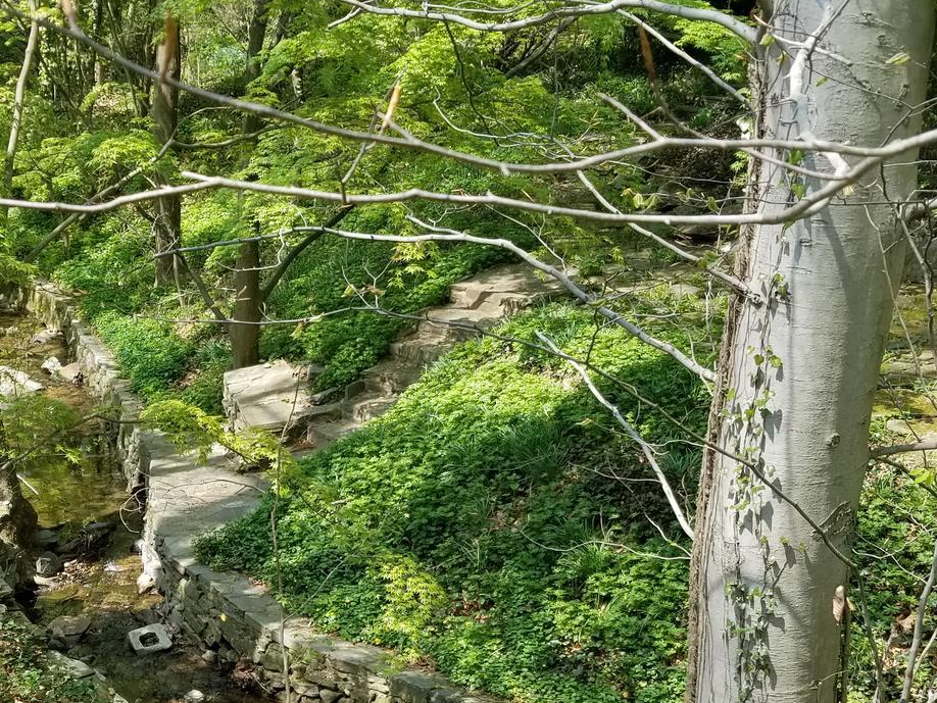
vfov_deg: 24.7
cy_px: 600
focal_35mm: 58
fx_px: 1570
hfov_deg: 33.0
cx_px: 335
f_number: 1.7
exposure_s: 1/502
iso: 50
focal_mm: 4.25
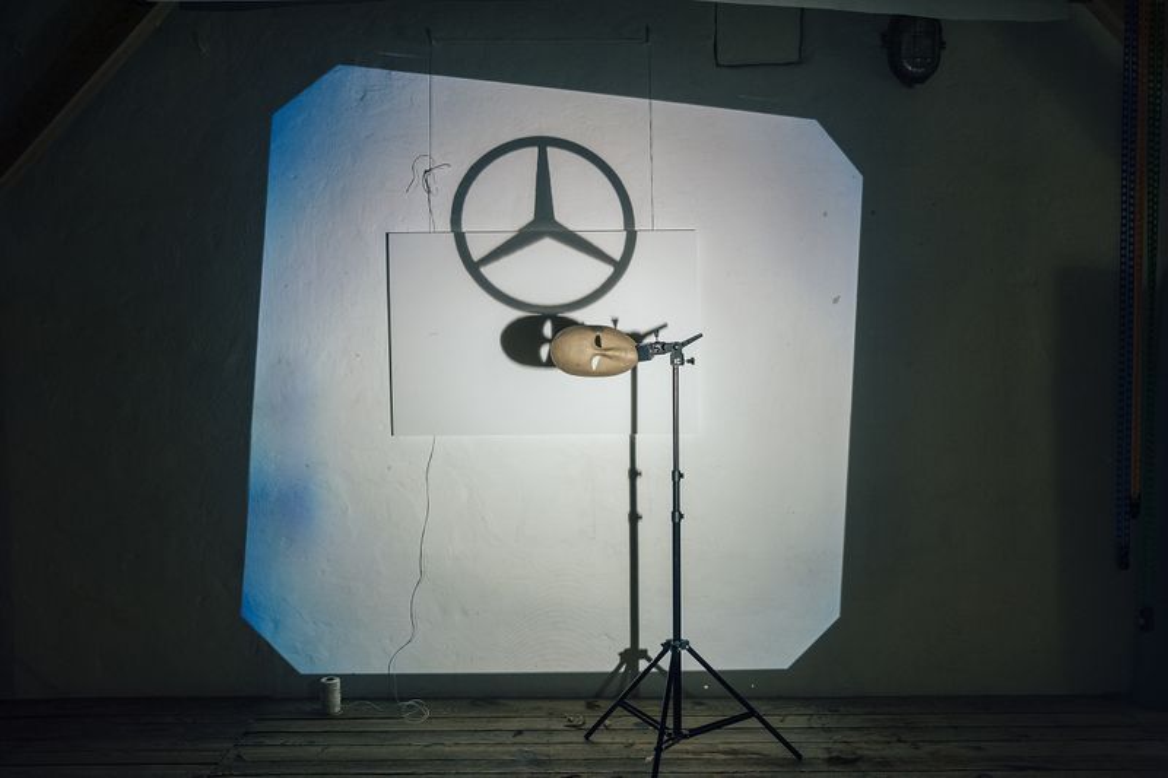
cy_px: 389
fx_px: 1135
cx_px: 584
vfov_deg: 37.8
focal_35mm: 35
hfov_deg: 54.4
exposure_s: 1/30
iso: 800
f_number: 8
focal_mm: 35
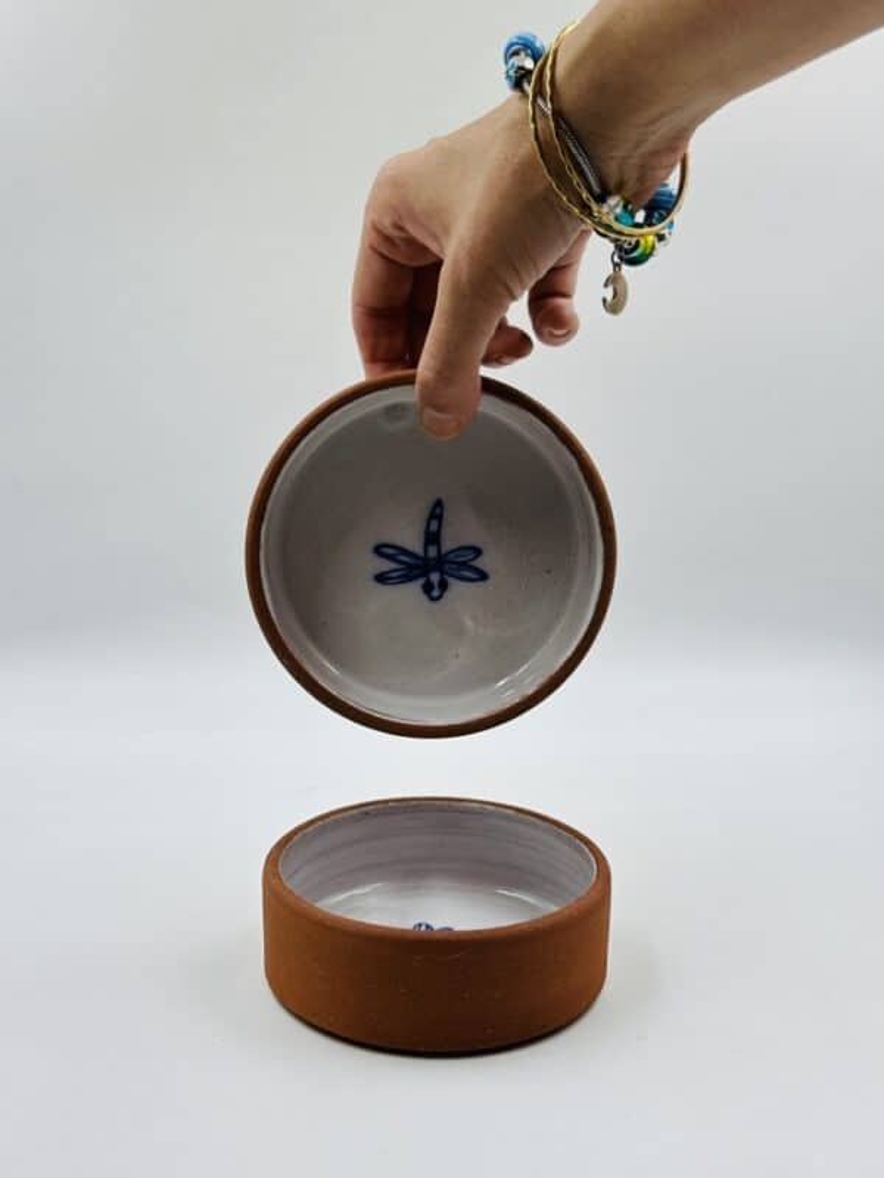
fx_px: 1634
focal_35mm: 48
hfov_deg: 30.3
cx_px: 442
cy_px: 589
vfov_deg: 39.7
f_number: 1.78
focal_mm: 6.86
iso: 64
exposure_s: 1/619
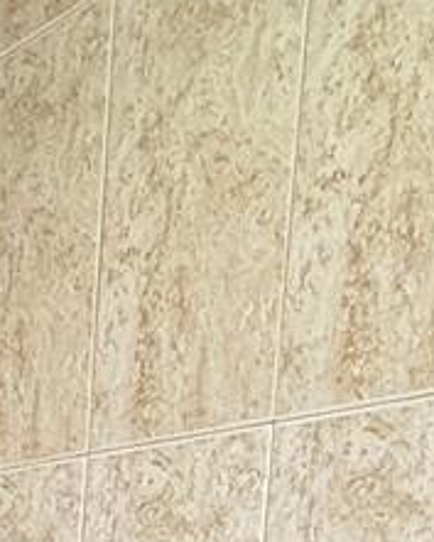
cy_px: 939
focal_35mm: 99
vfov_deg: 16.6
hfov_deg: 13.9
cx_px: -336
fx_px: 1588
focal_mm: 2.22
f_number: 2.2
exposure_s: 1/151
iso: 50
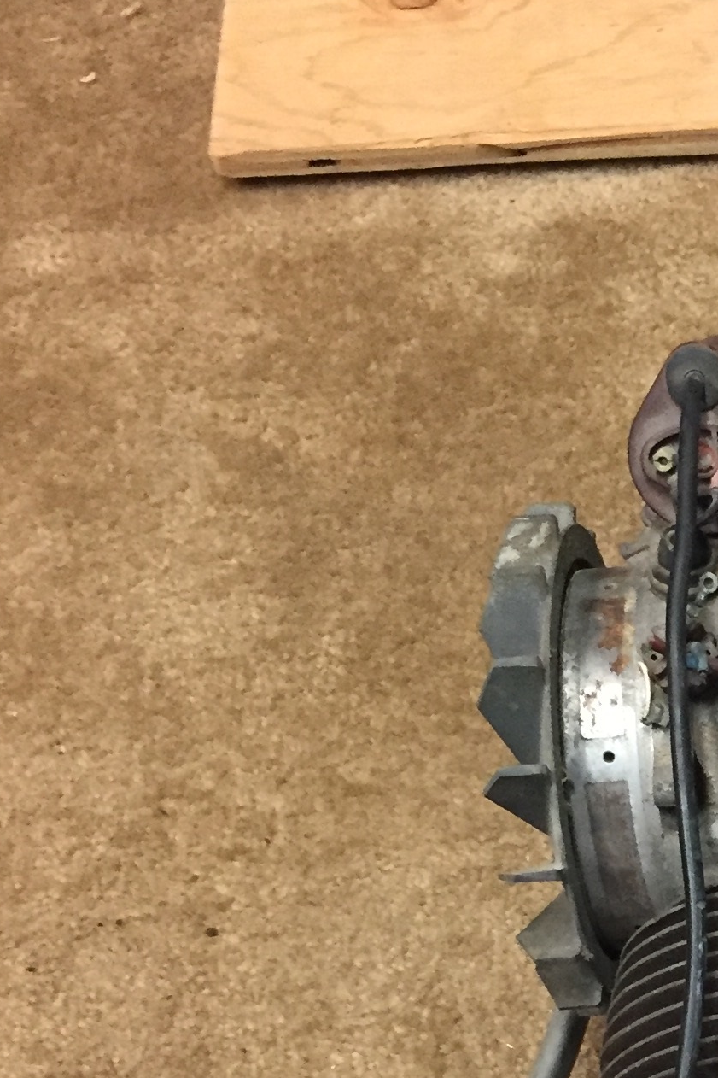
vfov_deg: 24.9
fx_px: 2334
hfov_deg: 16.3
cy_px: 1057
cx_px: 991
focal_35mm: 78
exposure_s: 1/30
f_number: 2.2
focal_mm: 4.15
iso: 250
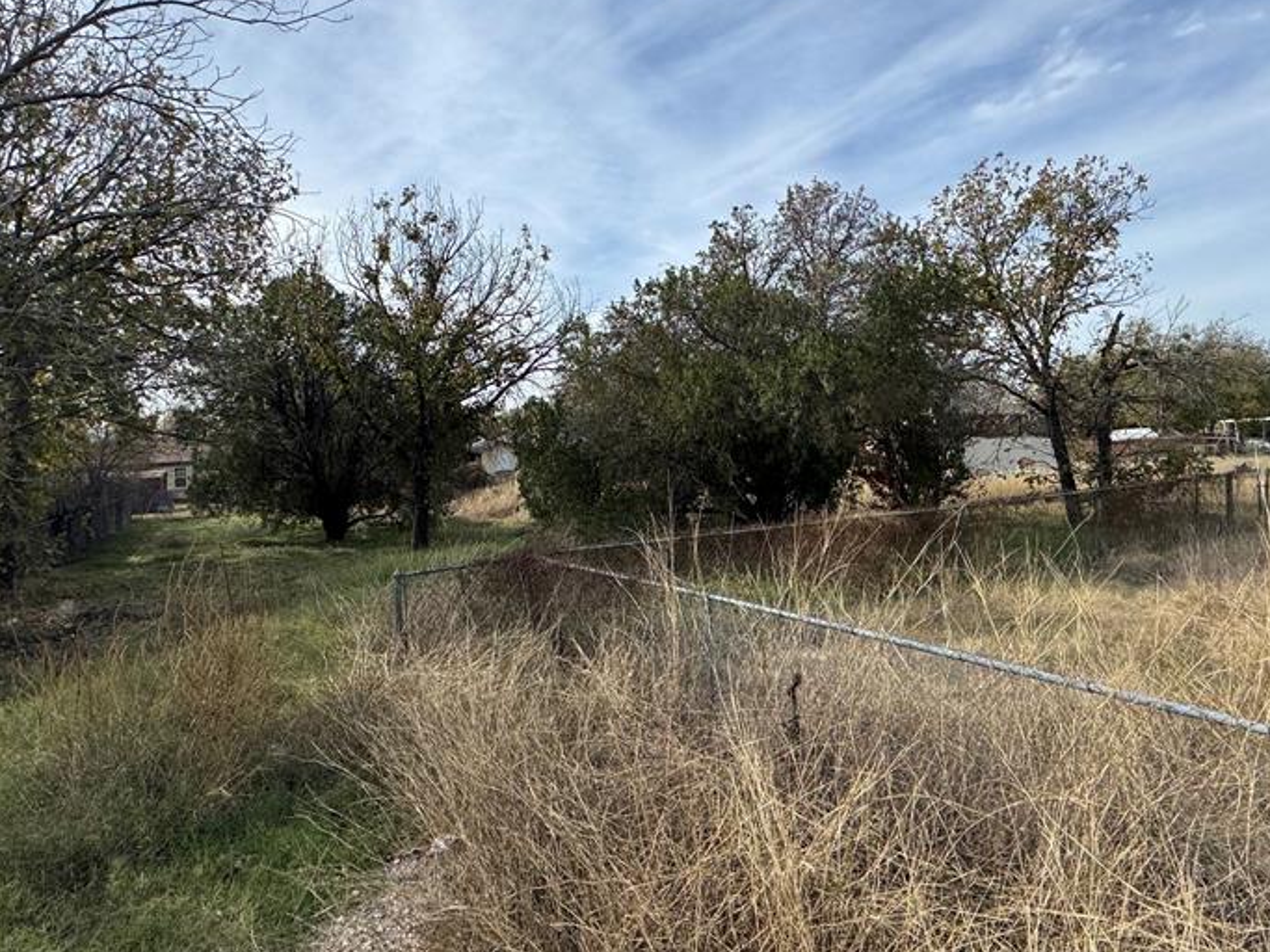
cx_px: 651
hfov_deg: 79.0
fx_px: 770
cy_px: 422
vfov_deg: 63.2
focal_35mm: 21
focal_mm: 2.22
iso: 40
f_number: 2.2
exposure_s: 1/1277
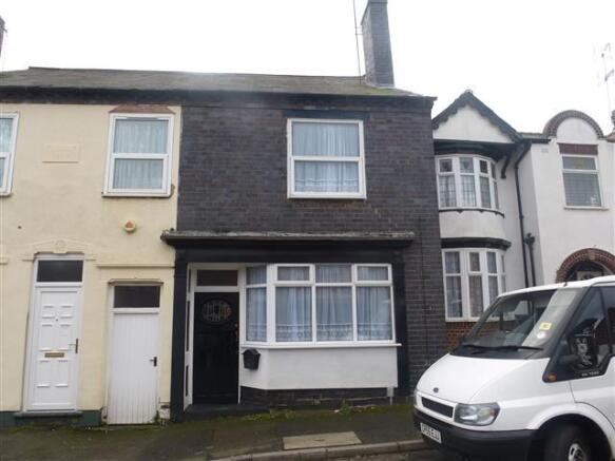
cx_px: 308
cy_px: 230
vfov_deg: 56.8
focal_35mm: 24
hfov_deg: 71.6
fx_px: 426
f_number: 4
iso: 100
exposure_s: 1/125
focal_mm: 4.3
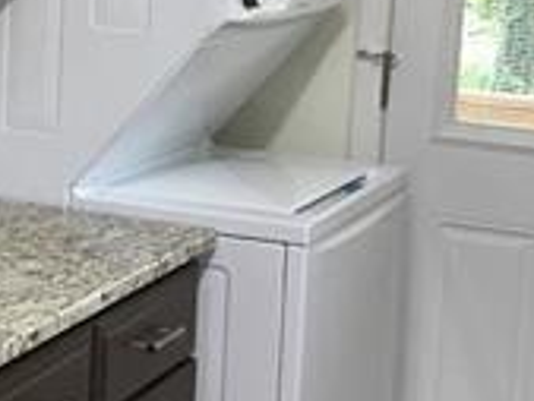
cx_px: 88
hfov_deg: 18.3
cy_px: 101
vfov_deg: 13.9
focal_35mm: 106
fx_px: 1636
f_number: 1.8
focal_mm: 3.99
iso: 32
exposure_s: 1/30
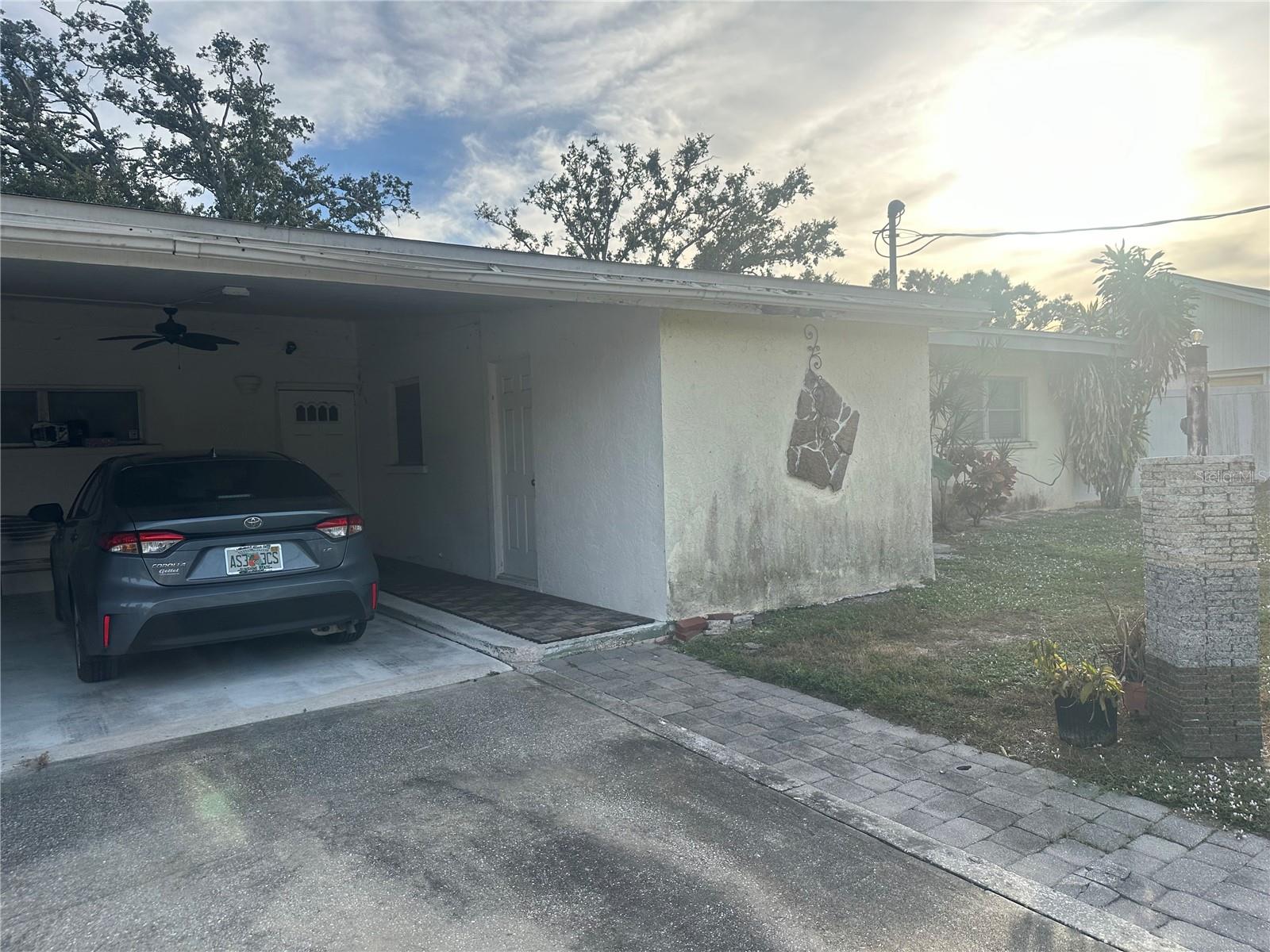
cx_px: 635
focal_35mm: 24
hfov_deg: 71.6
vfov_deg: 56.8
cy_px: 476
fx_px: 881
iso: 80
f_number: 1.78
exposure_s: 1/2525
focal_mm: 6.86
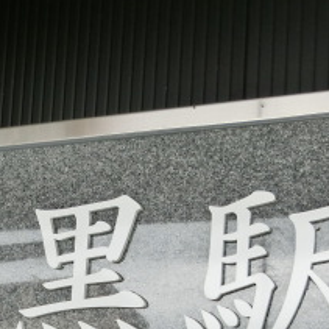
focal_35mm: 67
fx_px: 720
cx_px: 97
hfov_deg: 25.5
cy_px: 332
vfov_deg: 24.5
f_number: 3.5
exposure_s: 1/125
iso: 125
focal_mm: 4.5
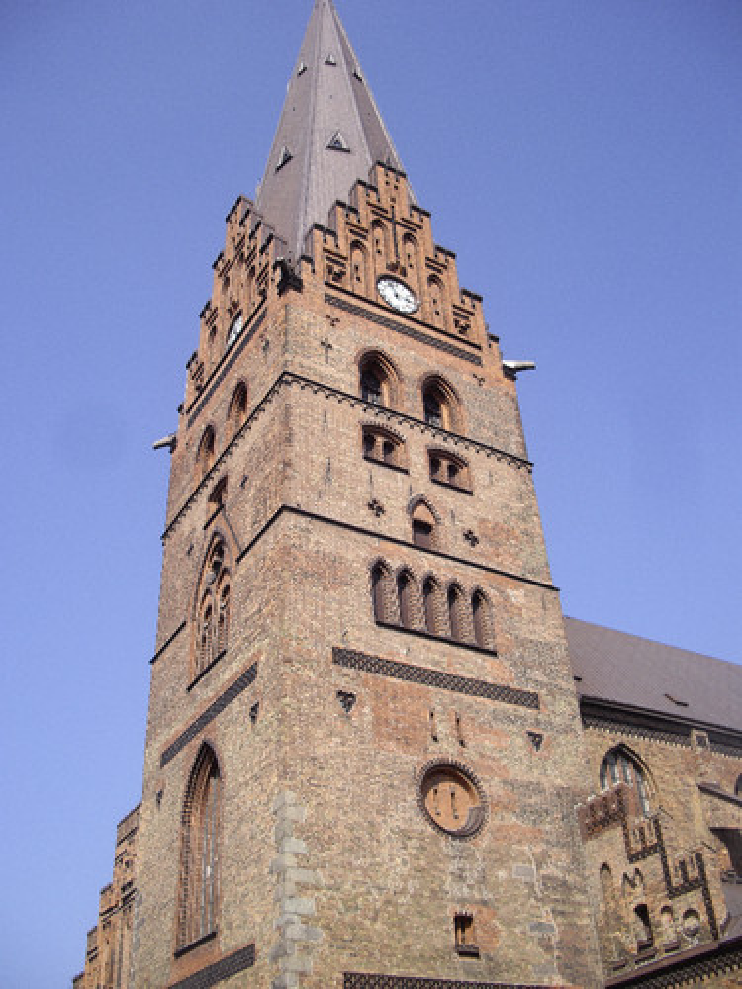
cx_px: 371
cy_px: 494
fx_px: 1086
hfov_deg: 37.7
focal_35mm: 38
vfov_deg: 49.0
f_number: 8
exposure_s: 1/80
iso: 64
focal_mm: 7.9
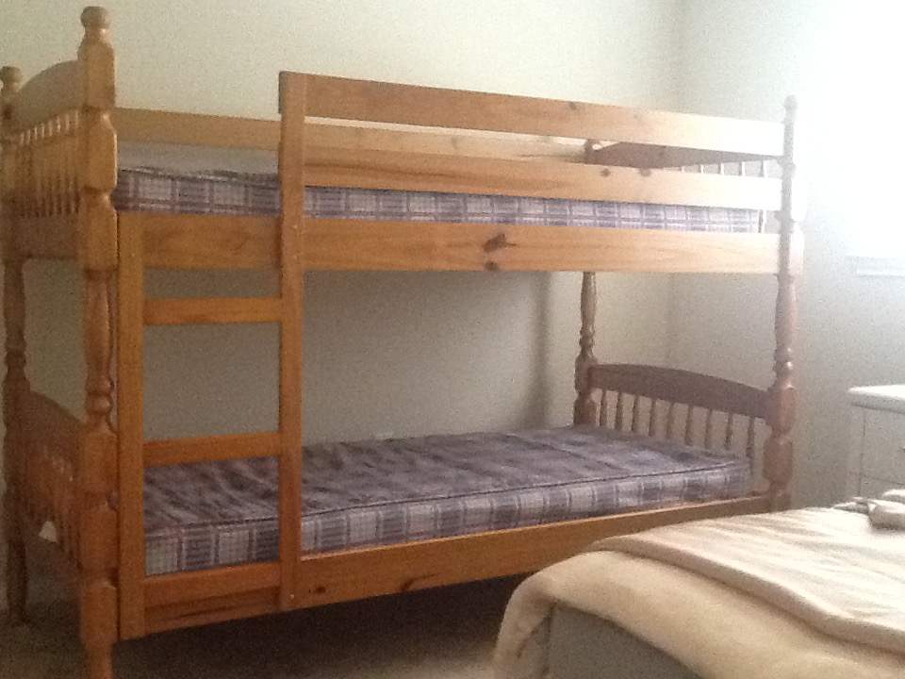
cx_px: 452
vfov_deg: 32.9
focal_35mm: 44
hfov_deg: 42.9
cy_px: 340
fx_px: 1150
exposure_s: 1/15
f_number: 2.4
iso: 400
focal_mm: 2.03
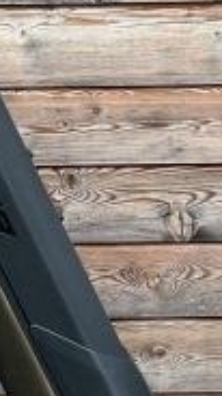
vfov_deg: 13.6
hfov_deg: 7.7
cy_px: 198
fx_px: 1660
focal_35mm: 158
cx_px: 99
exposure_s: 1/121
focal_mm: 5.7
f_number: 1.5
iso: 40
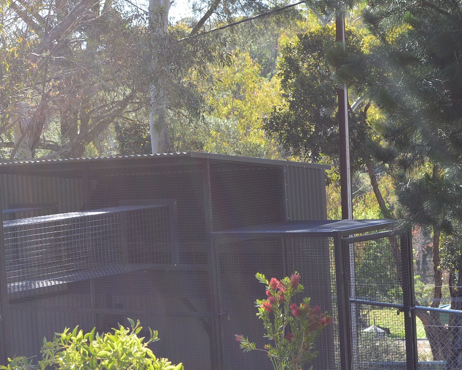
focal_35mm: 99
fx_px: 1354
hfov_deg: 19.1
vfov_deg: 15.5
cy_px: 223
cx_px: 67
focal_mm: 40
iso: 400
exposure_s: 1/160
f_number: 9
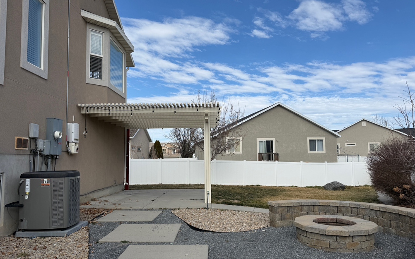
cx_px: 208
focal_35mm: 26
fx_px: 294
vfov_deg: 47.5
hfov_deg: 70.4
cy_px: 141
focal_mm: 6.76
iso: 80
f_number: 1.78
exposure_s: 1/4673
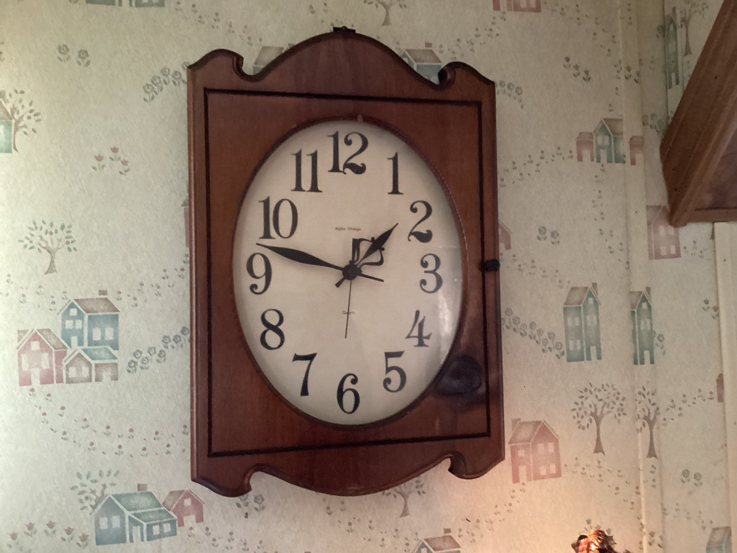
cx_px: 368
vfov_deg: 45.4
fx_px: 660
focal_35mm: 31
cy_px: 276
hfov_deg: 58.3
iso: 640
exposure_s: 1/24
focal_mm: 3.3
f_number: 2.4
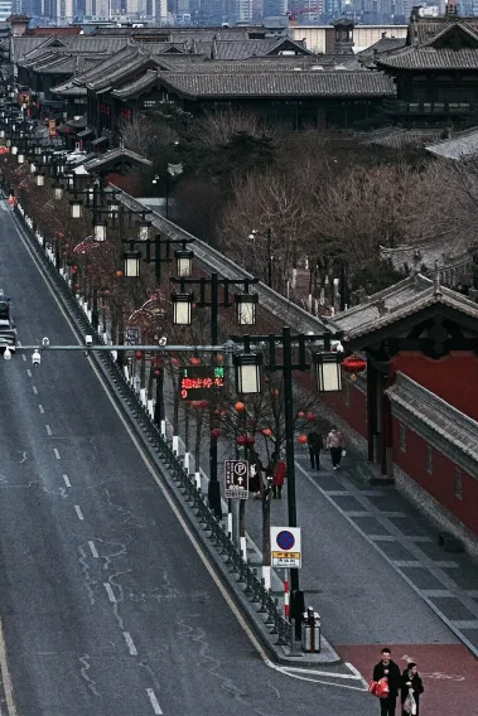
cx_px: -81
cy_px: -30
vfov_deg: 10.0
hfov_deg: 6.7
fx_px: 4040
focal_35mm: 203
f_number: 2.8
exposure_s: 1/139
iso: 20
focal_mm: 9
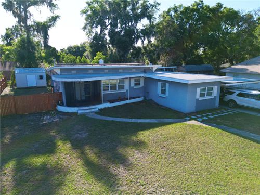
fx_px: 180
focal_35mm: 24
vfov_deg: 56.8
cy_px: 98
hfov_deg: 71.6
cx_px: 130
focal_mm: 6.72
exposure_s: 1/2000
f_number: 1.7
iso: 160
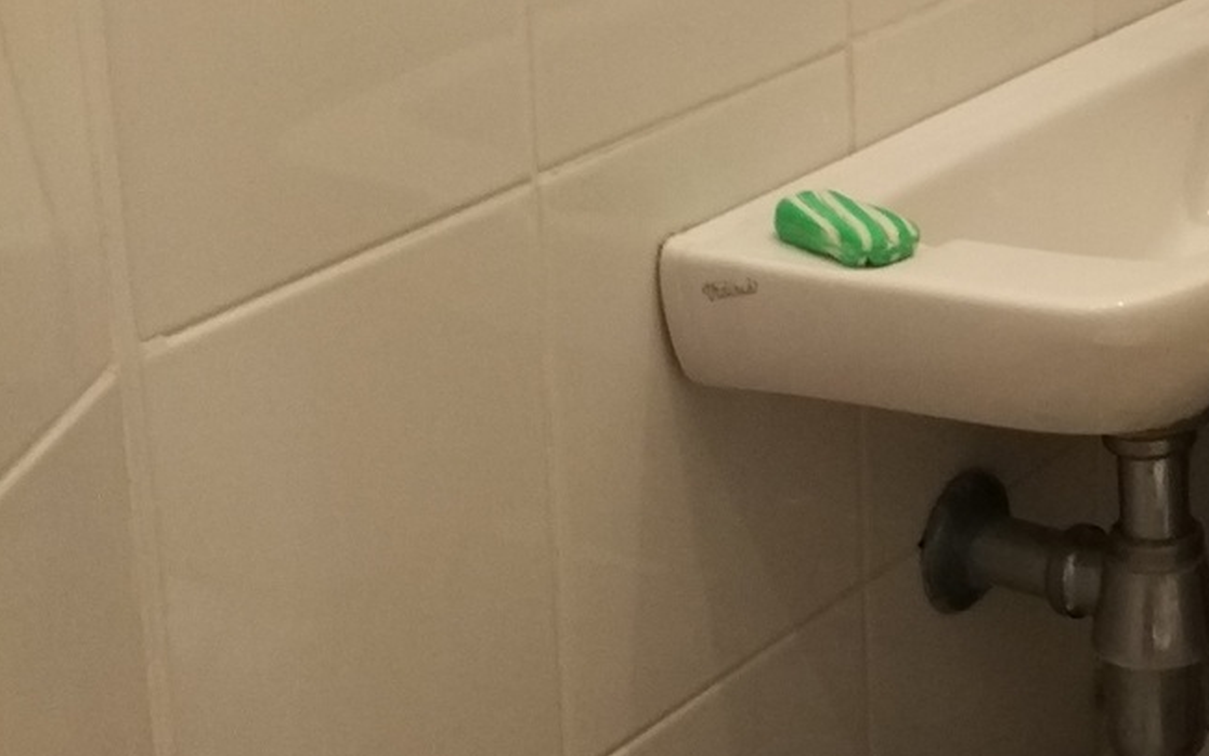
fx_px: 3295
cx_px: 1415
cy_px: 11
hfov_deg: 19.7
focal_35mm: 100
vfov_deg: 12.9
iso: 368
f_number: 2
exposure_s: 1/25
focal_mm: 4.12
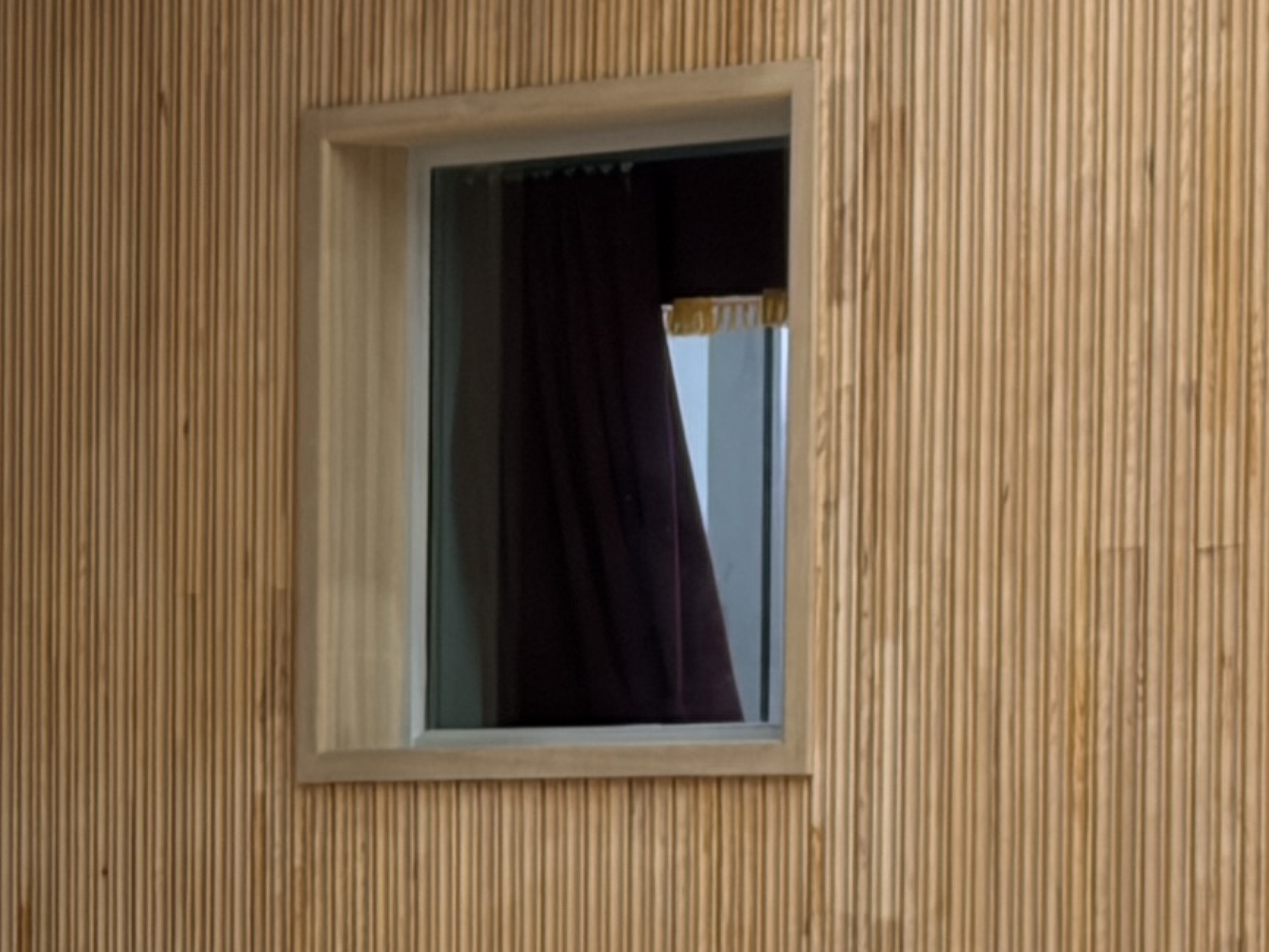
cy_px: 1172
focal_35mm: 242
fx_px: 8874
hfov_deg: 8.1
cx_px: -440
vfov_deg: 6.1
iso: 80
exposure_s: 1/60
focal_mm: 5.96
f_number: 1.6
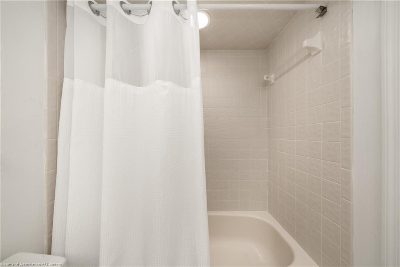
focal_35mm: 12
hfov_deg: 112.6
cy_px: 134
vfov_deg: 90.0
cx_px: 200
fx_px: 133
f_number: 11
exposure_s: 1/3
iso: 400
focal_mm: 12
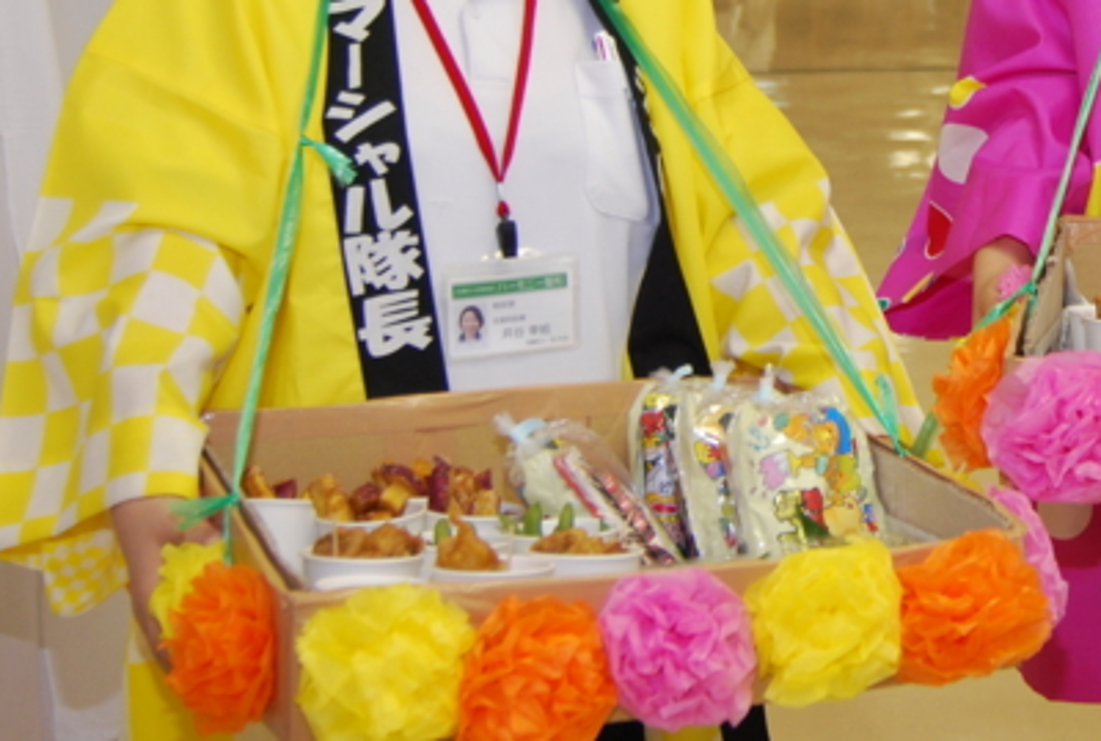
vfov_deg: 18.7
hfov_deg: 26.7
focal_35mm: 72
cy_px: 67
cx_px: 1071
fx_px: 2208
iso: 400
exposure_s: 1/60
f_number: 3.5
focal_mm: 24
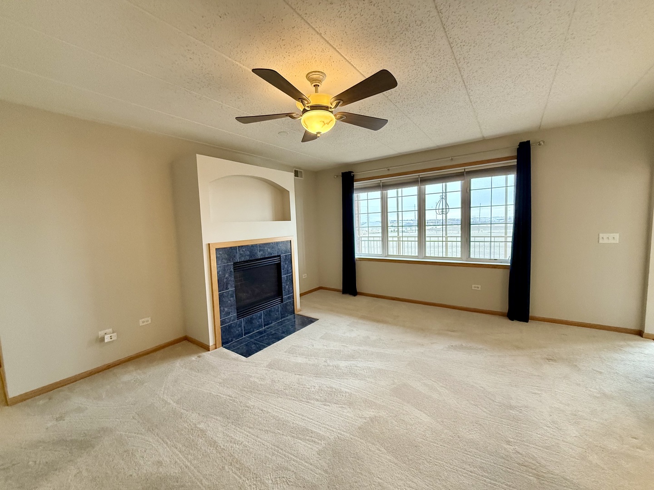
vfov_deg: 85.7
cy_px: 245
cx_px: 327
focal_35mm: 14
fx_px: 265
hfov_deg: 102.1
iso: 400
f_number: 2.2
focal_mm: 2.22
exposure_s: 1/120
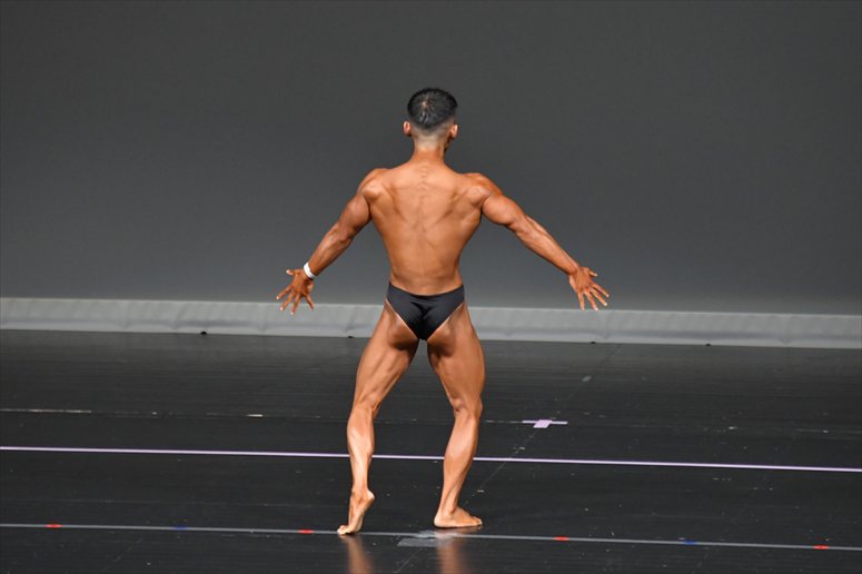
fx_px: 8975
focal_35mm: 375
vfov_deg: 3.7
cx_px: 431
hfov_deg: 5.5
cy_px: 287
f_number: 5.6
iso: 4000
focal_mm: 250
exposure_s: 1/400
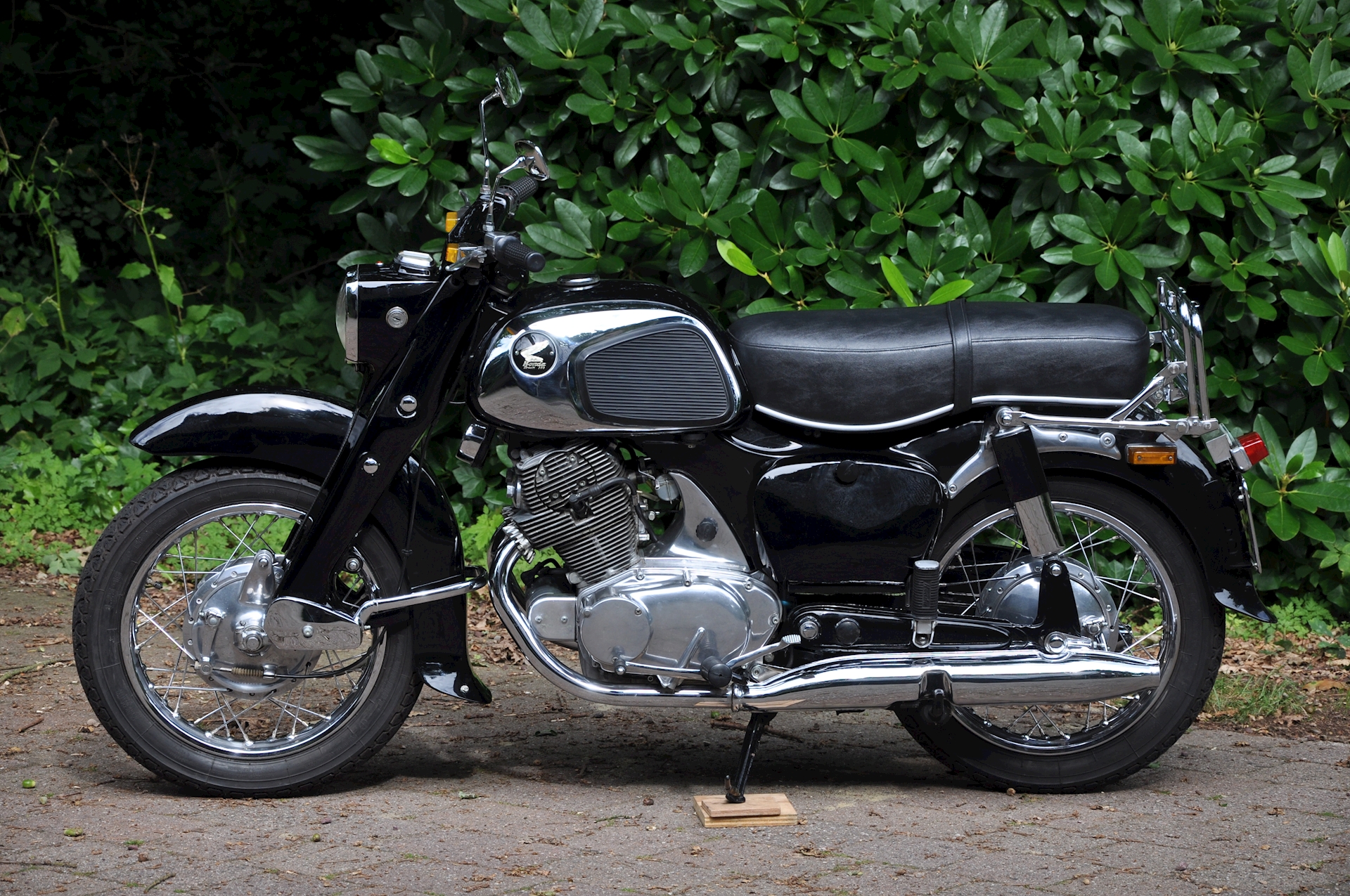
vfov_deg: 9.9
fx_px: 5168
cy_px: 448
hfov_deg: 14.9
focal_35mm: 138
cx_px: 675
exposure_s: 1/250
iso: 200
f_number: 8
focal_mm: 92
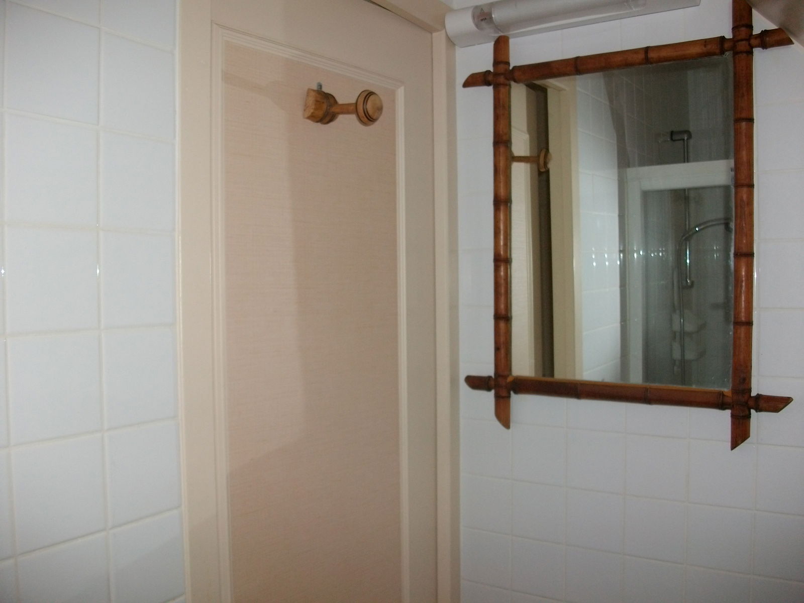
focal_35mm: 32
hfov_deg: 56.8
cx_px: 402
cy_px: 302
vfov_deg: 44.2
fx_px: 743
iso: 125
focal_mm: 5.7
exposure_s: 1/40
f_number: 2.9
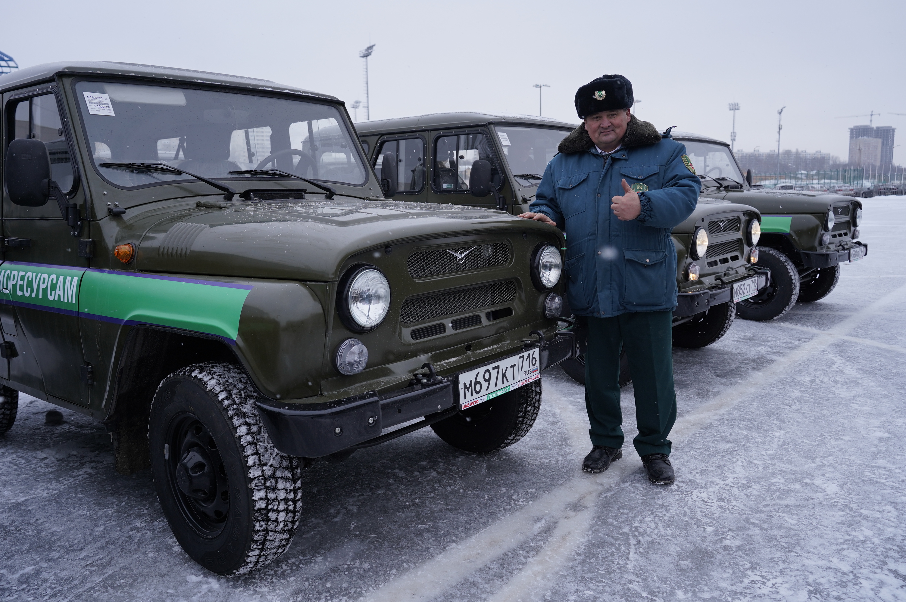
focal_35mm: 28
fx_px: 704
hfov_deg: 65.5
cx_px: 453
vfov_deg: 46.3
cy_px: 301
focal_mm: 28
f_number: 4.5
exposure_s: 1/250
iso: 320
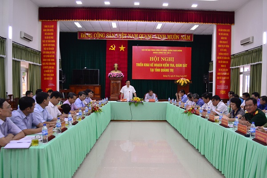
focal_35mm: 27
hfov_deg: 67.4
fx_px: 200
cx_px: 134
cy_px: 89
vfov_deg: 47.9
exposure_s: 1/80
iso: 1600
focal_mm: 18
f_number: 5
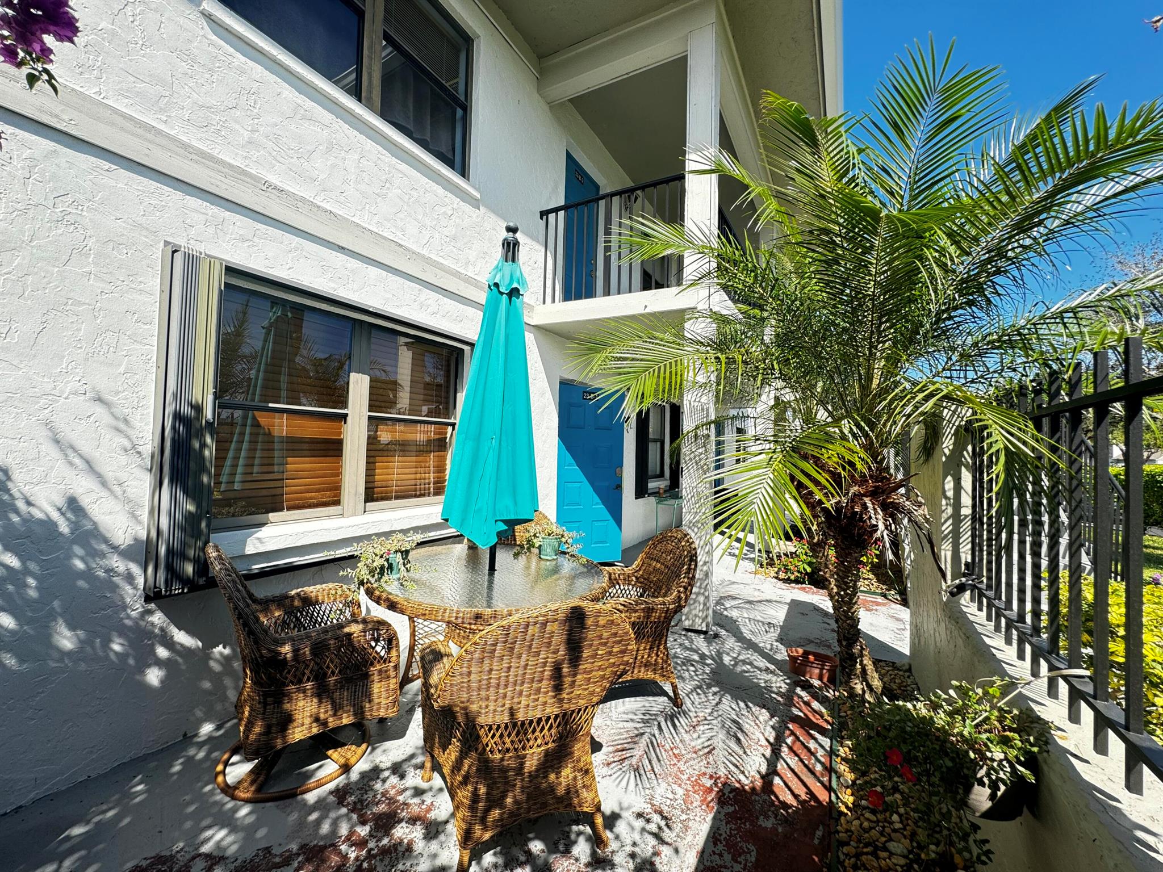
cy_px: 436
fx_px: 470
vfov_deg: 85.7
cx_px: 582
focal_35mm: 14
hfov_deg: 102.1
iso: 40
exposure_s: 1/405
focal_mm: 2.22
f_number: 2.2
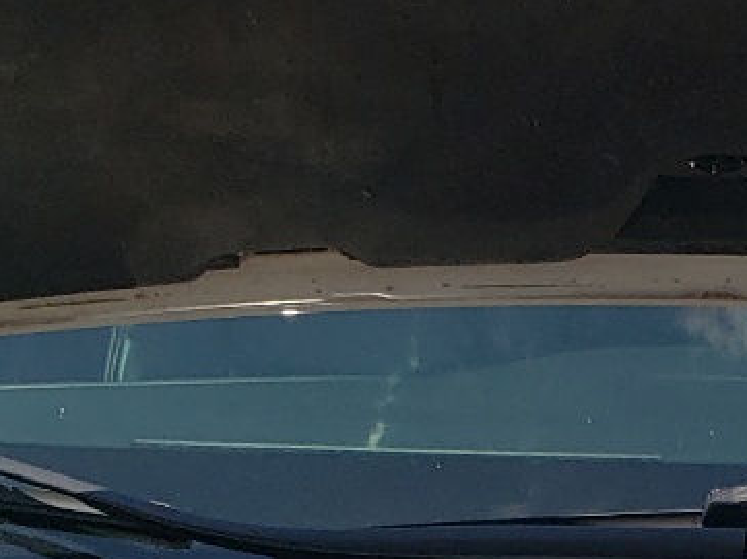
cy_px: 1198
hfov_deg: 16.8
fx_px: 2480
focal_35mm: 115
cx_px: 724
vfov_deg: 11.3
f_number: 1.5
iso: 50
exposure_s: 1/5000
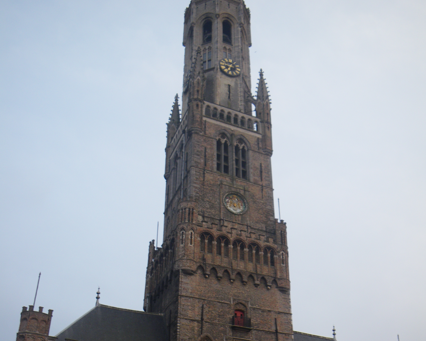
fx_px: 466
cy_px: 257
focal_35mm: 37
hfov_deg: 49.1
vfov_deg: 39.0
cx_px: 212
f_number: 3.5
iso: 64
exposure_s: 1/50
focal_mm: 5
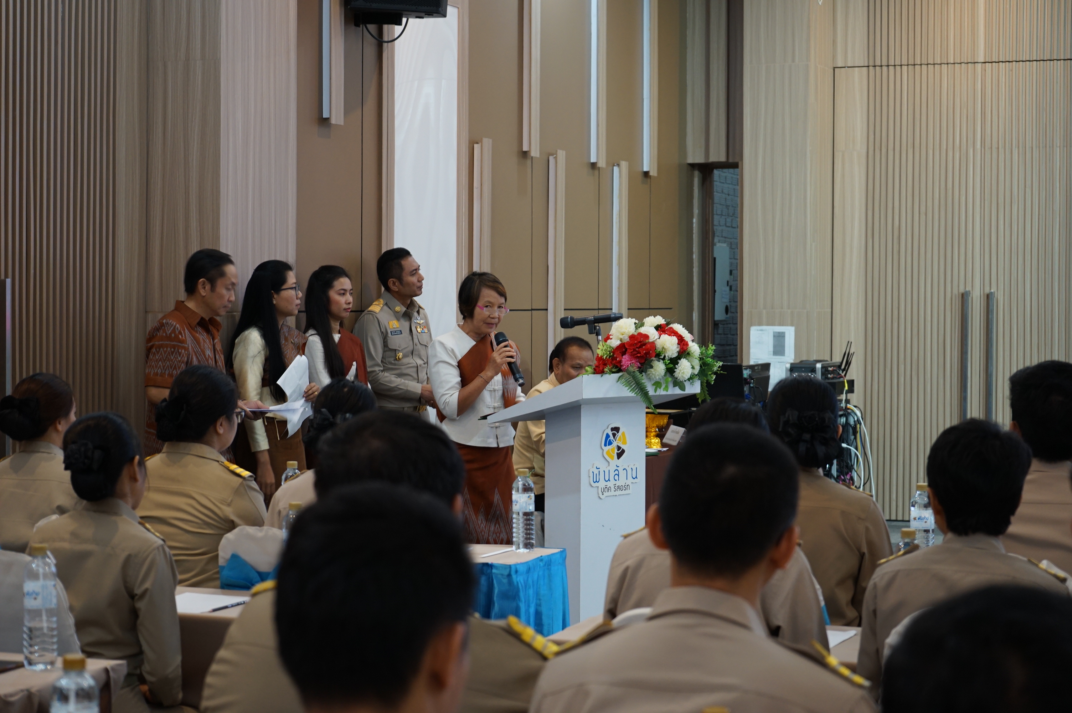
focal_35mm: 70
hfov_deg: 28.9
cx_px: 536
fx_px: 2083
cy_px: 356
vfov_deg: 19.4
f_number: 5.6
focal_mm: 70
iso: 800
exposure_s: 1/15
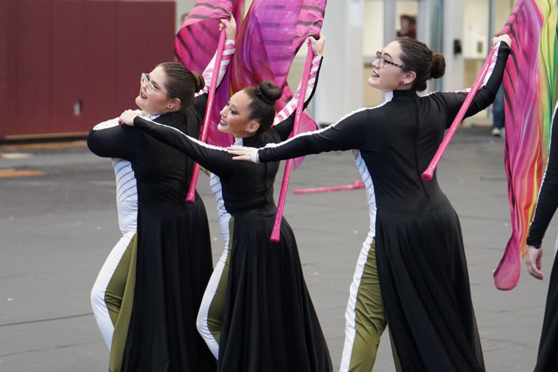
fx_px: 1302
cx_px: 279
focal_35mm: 84
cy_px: 186
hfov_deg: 24.2
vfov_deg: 16.3
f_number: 2.8
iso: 2500
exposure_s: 1/400
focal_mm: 84
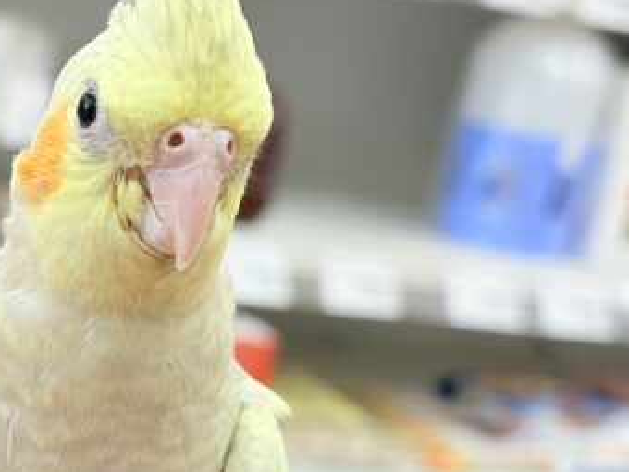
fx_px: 1781
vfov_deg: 15.0
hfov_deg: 19.7
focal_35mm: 98
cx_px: 96
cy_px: 348
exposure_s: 1/50
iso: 80
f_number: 1.6
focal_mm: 5.96
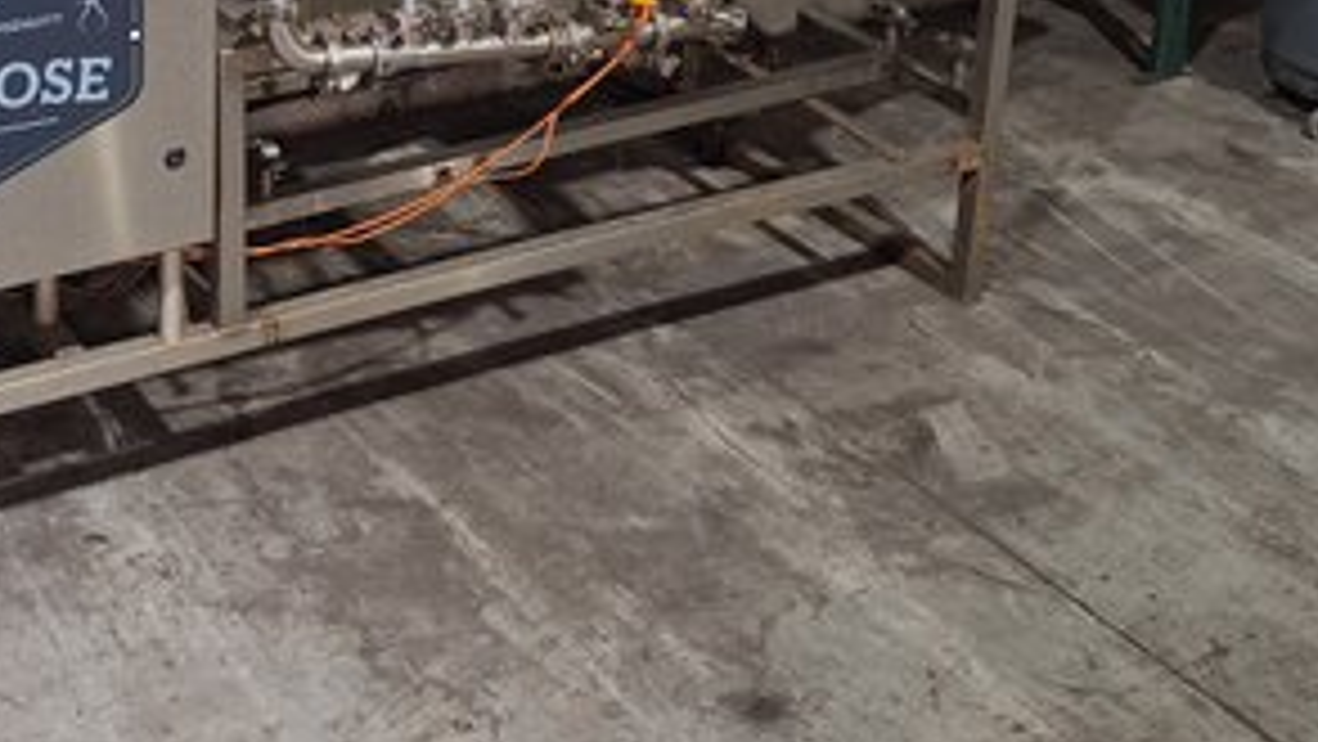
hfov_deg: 36.9
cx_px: 236
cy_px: -182
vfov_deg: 20.6
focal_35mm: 54
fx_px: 1888
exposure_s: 1/24
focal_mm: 5.54
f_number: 1.8
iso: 250
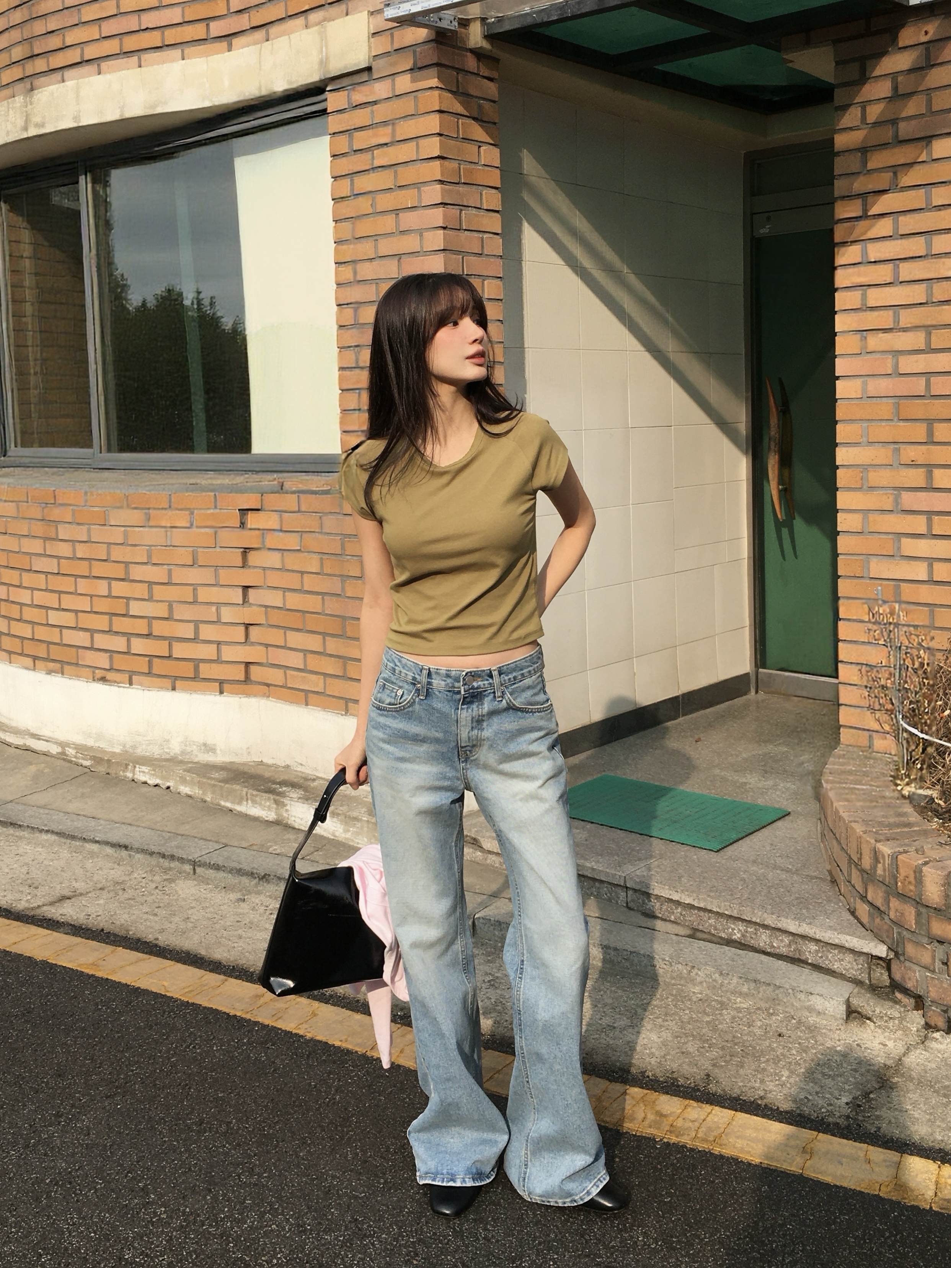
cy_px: 634
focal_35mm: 29
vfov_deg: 61.7
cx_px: 476
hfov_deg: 48.2
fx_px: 1062
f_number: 2.2
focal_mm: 4.15
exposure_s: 1/845
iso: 25
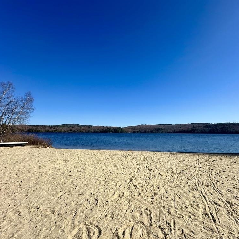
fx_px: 133
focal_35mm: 17
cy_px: 123
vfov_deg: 84.0
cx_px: 140
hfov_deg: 83.2
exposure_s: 1/2681
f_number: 2.2
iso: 50
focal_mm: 2.22
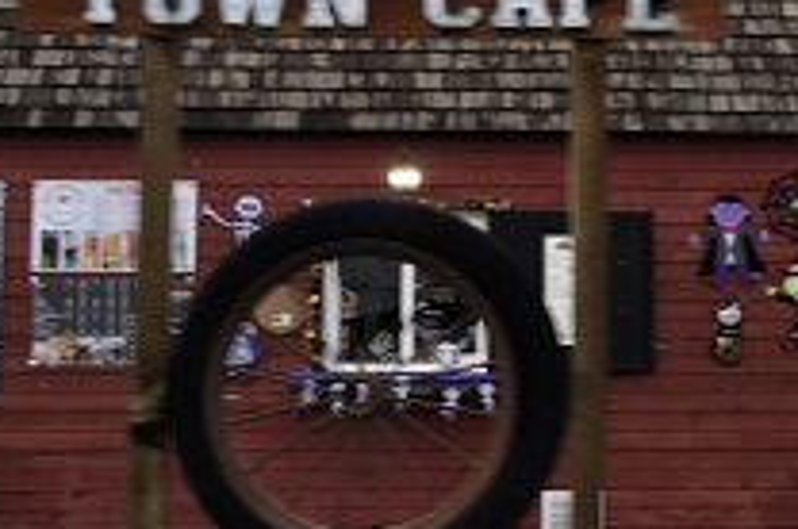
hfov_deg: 30.8
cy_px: 197
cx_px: 533
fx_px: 1439
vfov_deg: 20.8
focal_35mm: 65
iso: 400
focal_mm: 18
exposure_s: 1/160
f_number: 6.3
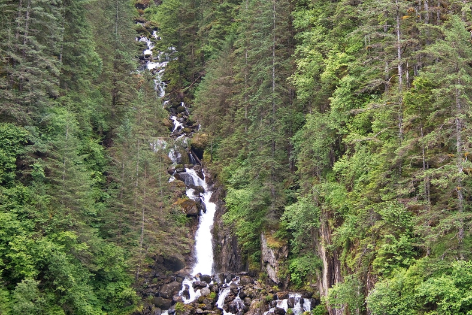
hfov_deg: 25.8
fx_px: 1023
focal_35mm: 78
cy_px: 117
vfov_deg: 17.5
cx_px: 335
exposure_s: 1/100
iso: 200
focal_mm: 48
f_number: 4
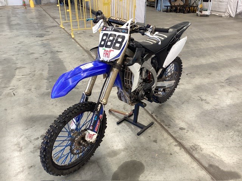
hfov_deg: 58.4
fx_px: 217
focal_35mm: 31
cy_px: 90
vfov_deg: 45.4
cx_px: 121
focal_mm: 3.3
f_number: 2.4
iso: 80
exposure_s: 1/50
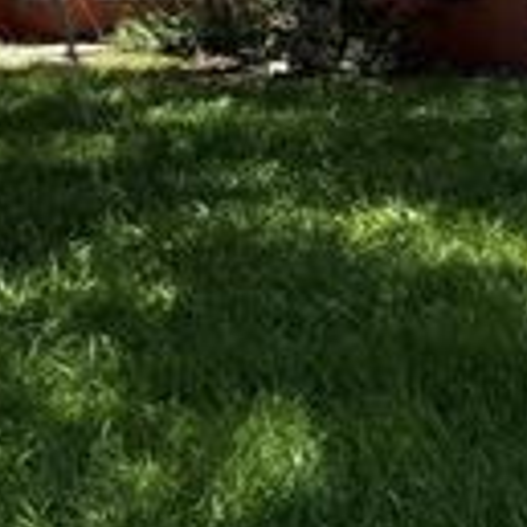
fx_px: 1998
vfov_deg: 14.9
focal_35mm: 116
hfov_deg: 11.5
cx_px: 1375
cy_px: 61
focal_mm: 6.76
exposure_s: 1/2703
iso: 80
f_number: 1.78
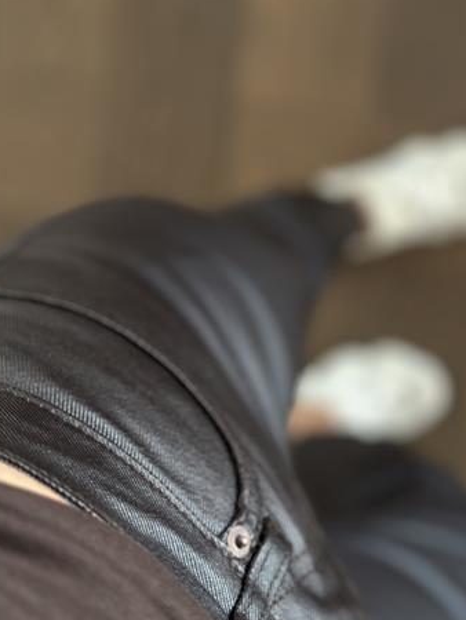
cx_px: 225
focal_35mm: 54
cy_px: 318
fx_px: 968
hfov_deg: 27.1
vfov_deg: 35.5
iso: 800
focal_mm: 6.86
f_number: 1.78
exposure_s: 1/30
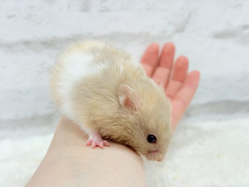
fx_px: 374
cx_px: 124
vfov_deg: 28.0
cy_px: 94
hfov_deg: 36.8
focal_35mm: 52
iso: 50
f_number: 1.6
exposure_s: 1/50
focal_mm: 5.96
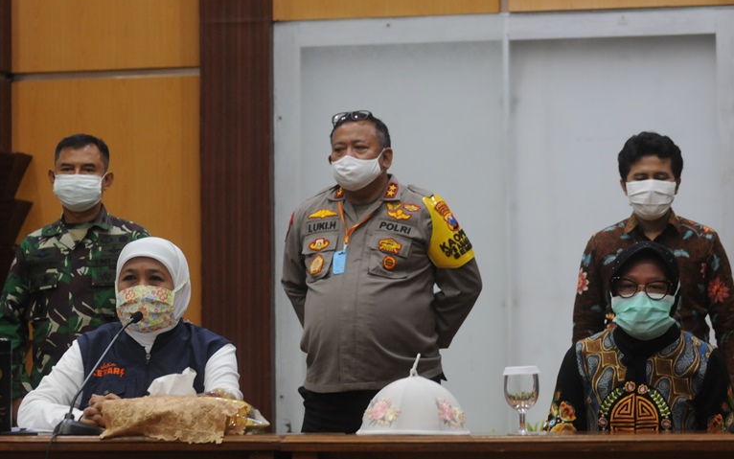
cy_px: 219
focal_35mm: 146
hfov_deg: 14.4
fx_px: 2911
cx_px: 367
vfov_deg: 9.0
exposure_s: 1/80
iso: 1250
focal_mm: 95
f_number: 3.5
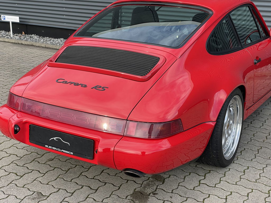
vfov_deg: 28.0
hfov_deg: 36.8
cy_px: 102
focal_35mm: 52
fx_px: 407
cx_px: 136
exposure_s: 1/141
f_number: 2
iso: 25
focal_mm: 6
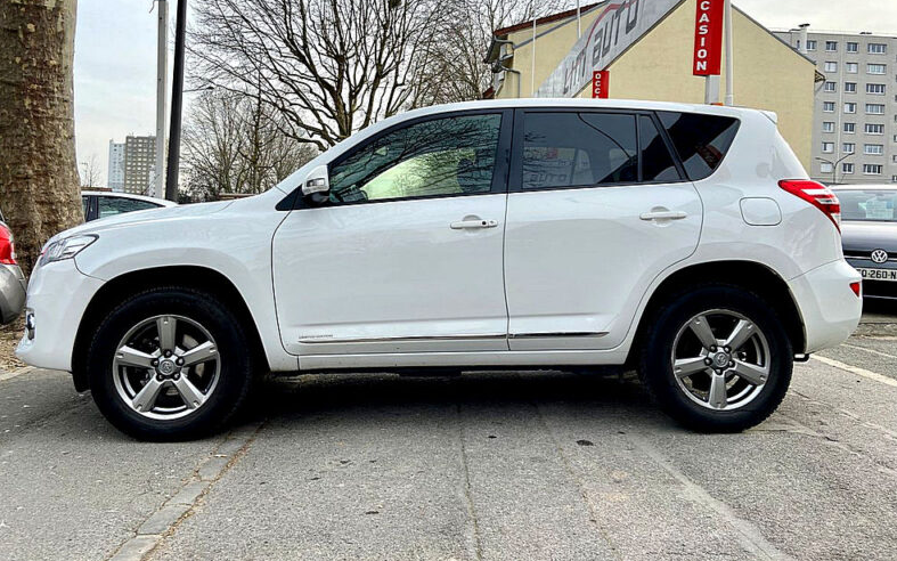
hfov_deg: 66.5
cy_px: 225
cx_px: 447
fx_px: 685
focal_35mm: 28
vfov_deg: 44.3
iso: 32
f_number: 1.8
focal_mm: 4.25
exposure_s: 1/662
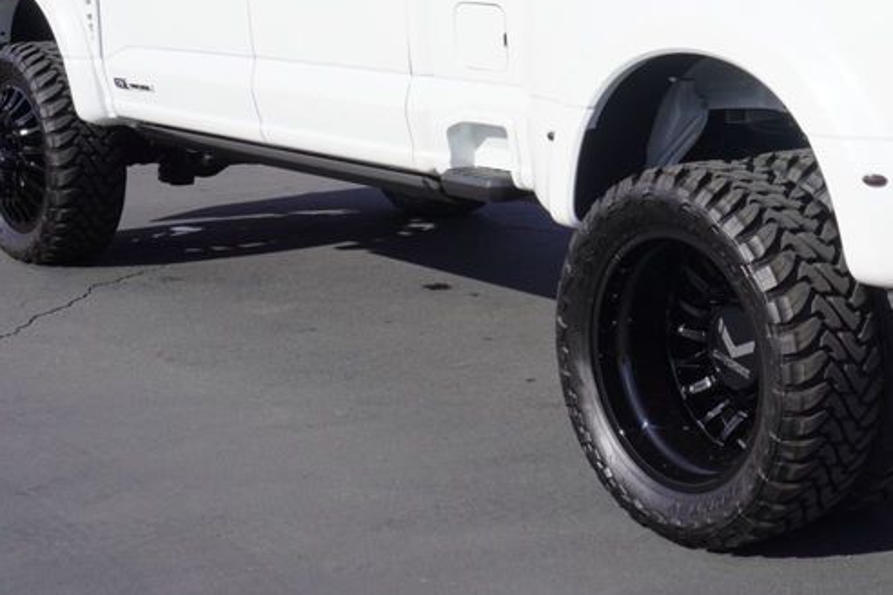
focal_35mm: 75
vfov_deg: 18.1
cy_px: 158
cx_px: 782
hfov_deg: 26.2
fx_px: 1860
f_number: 11
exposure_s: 1/200
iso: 100
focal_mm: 24
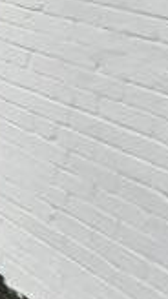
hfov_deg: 6.0
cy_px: -107
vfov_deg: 19.8
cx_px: -725
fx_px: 778
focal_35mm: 98
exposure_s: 1/125
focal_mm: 10
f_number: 5.6
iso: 500
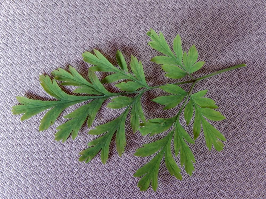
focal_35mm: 85
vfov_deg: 17.4
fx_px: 653
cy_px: 100
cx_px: 133
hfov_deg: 23.0
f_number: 5.1
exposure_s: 1/30
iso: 280
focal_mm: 15.2
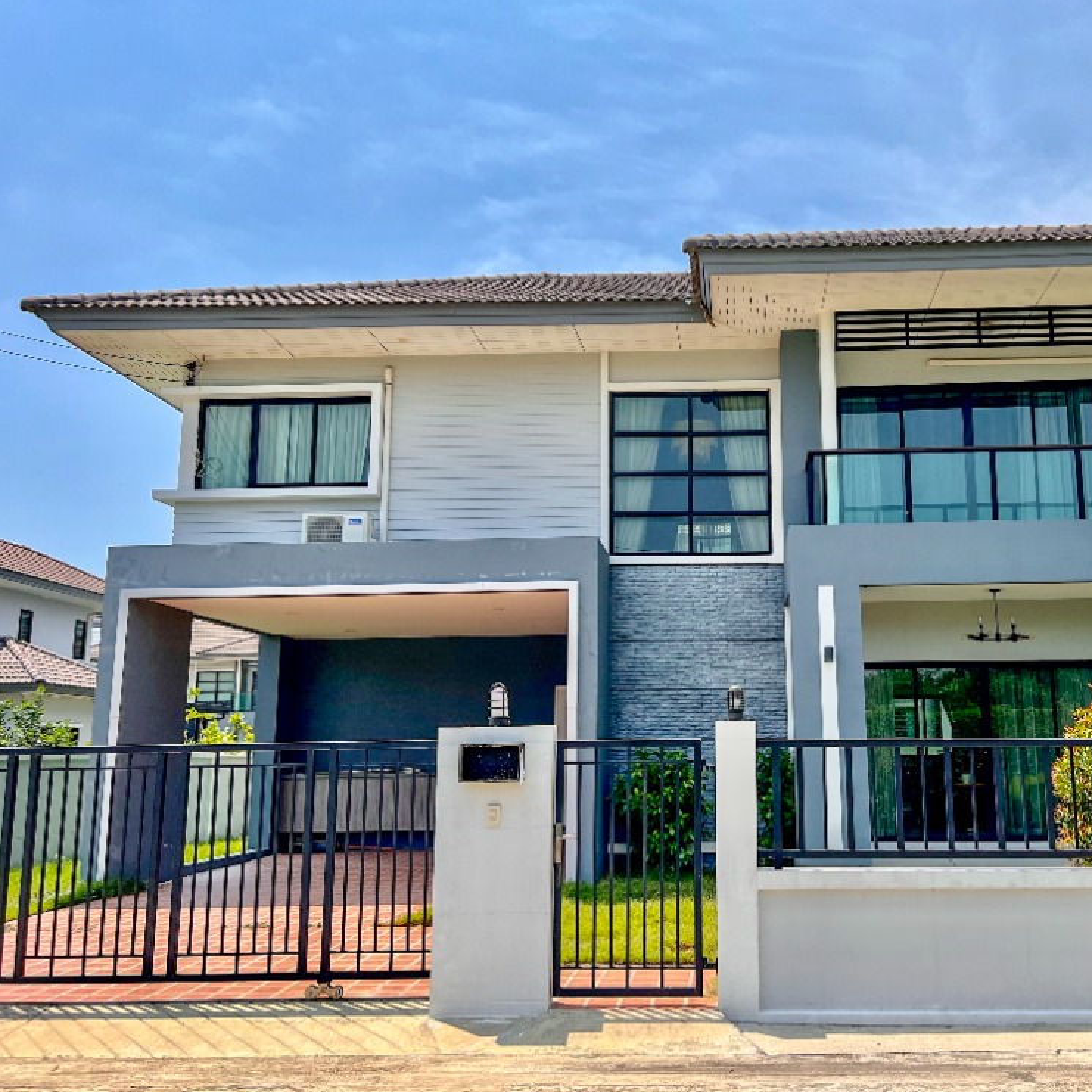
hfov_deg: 51.7
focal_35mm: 31
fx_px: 1106
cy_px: 548
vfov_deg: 52.5
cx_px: 712
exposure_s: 1/4444
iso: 50
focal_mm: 5.7
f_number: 1.5
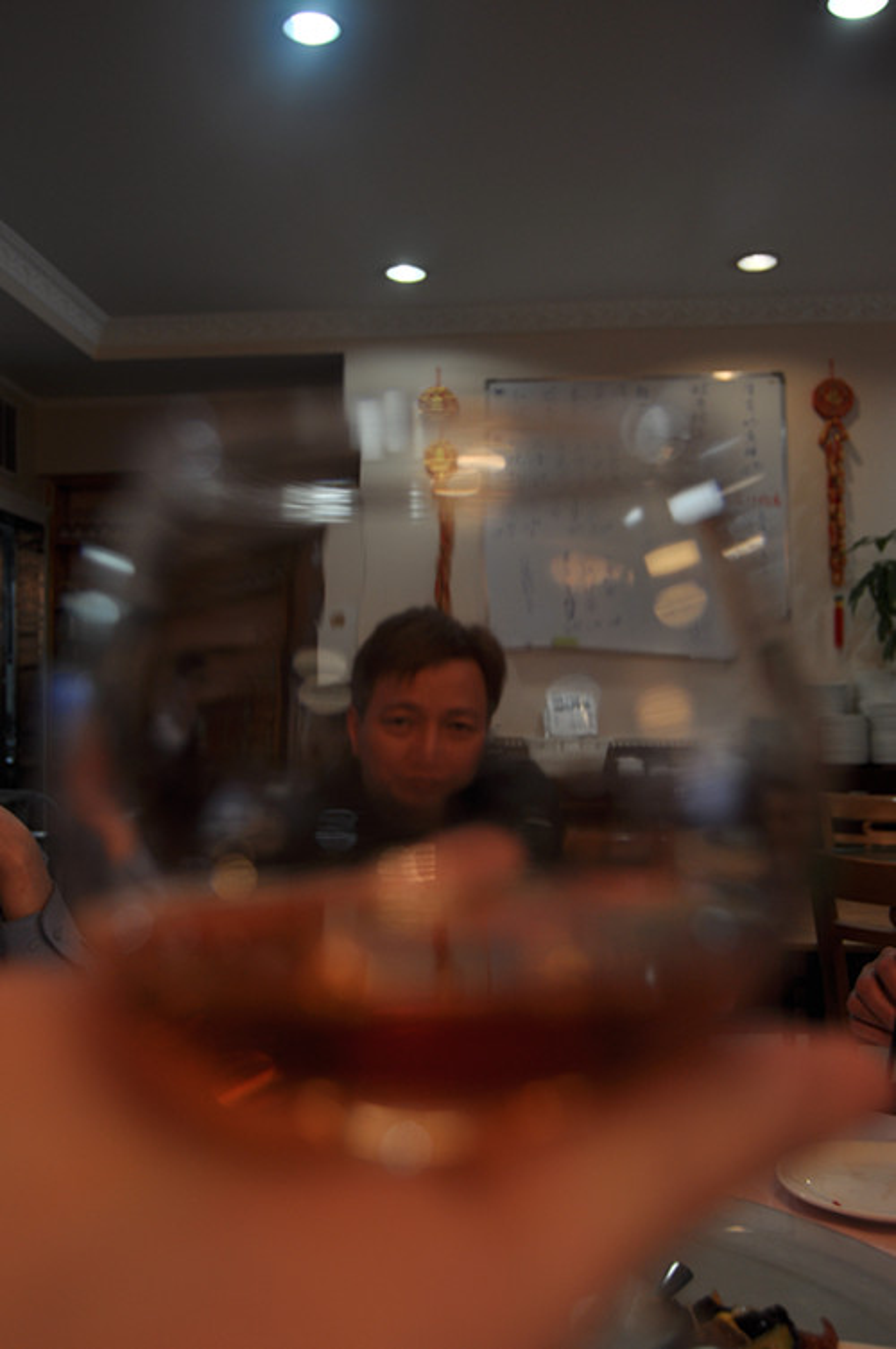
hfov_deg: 38.3
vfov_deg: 55.2
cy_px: 674
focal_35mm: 34
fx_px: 1291
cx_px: 448
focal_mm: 23
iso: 200
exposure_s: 1/80
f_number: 4
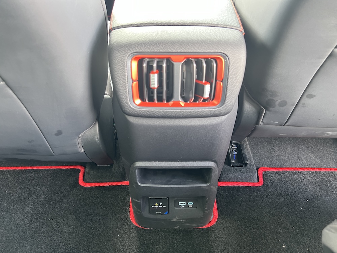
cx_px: 168
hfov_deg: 67.3
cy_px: 126
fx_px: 253
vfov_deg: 53.1
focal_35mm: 26
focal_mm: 5.7
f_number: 1.5
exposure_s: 1/41
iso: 500
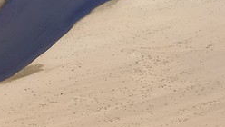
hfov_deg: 5.5
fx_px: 2215
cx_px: -433
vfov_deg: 3.3
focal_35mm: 371
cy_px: 244
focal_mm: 55
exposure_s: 1/1000
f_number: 8
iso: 400
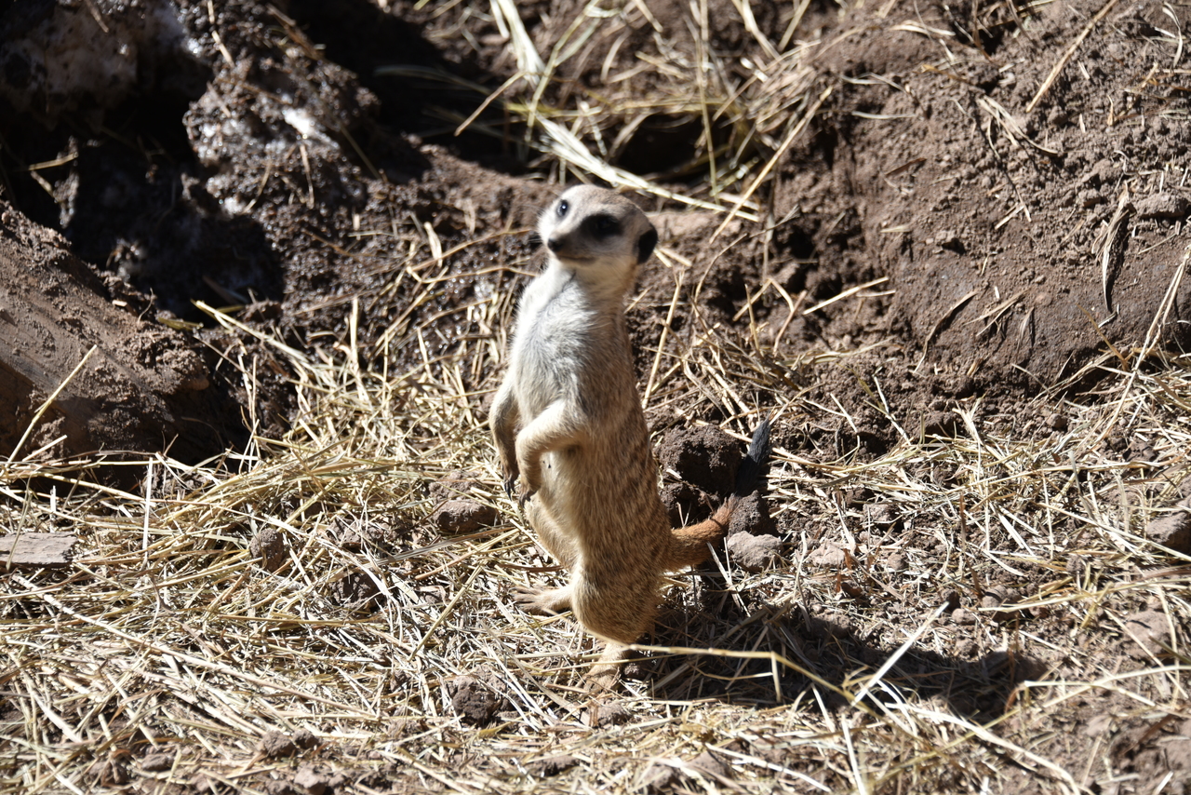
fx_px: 4136
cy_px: 398
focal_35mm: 125
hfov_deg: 16.4
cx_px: 596
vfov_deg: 11.0
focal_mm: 125
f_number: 6.3
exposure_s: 1/250
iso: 100
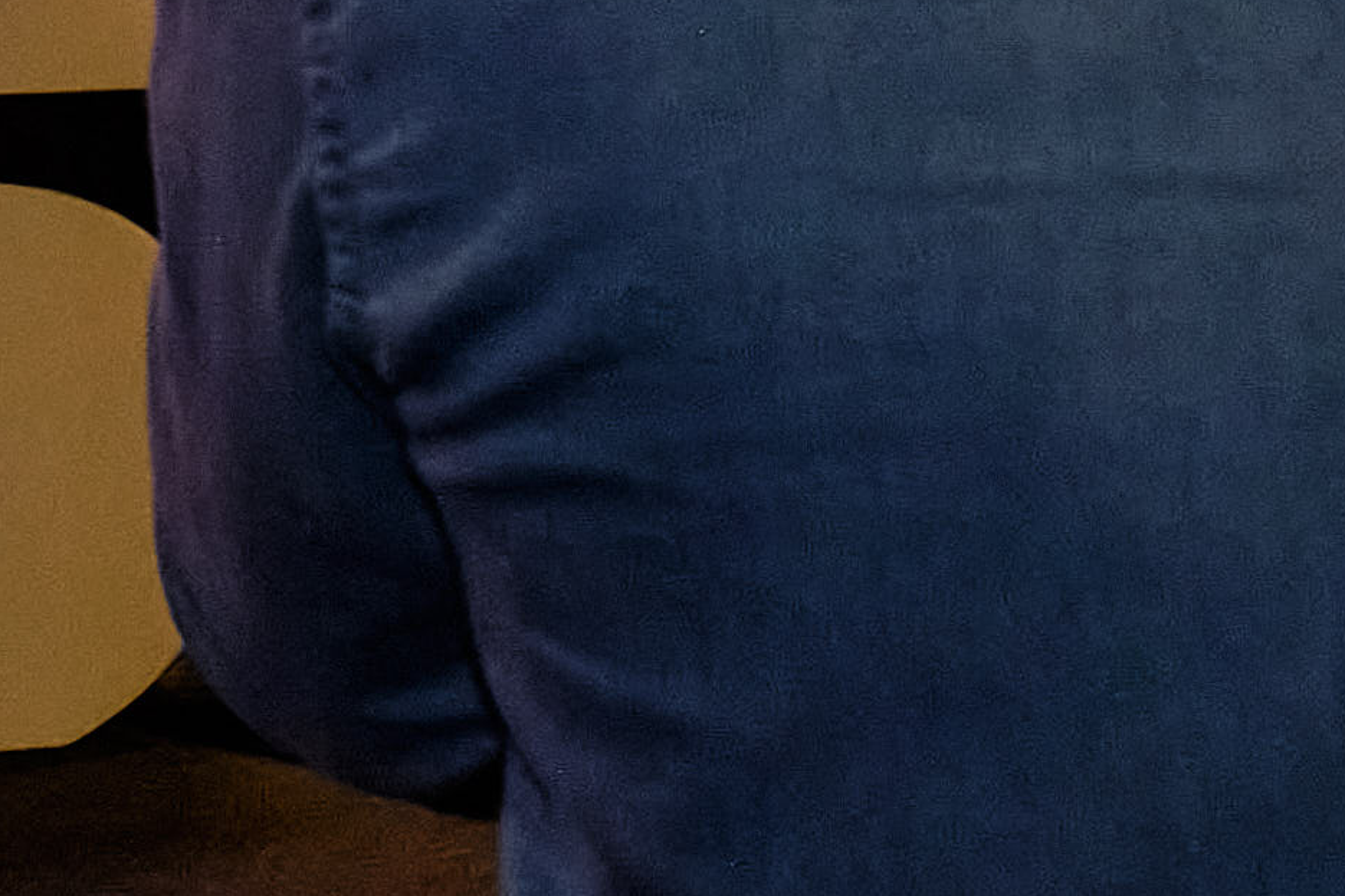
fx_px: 7695
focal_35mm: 206
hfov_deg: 9.7
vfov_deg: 6.4
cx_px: -548
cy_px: -1019
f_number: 4
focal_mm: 21.9
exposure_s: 1/100
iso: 2000
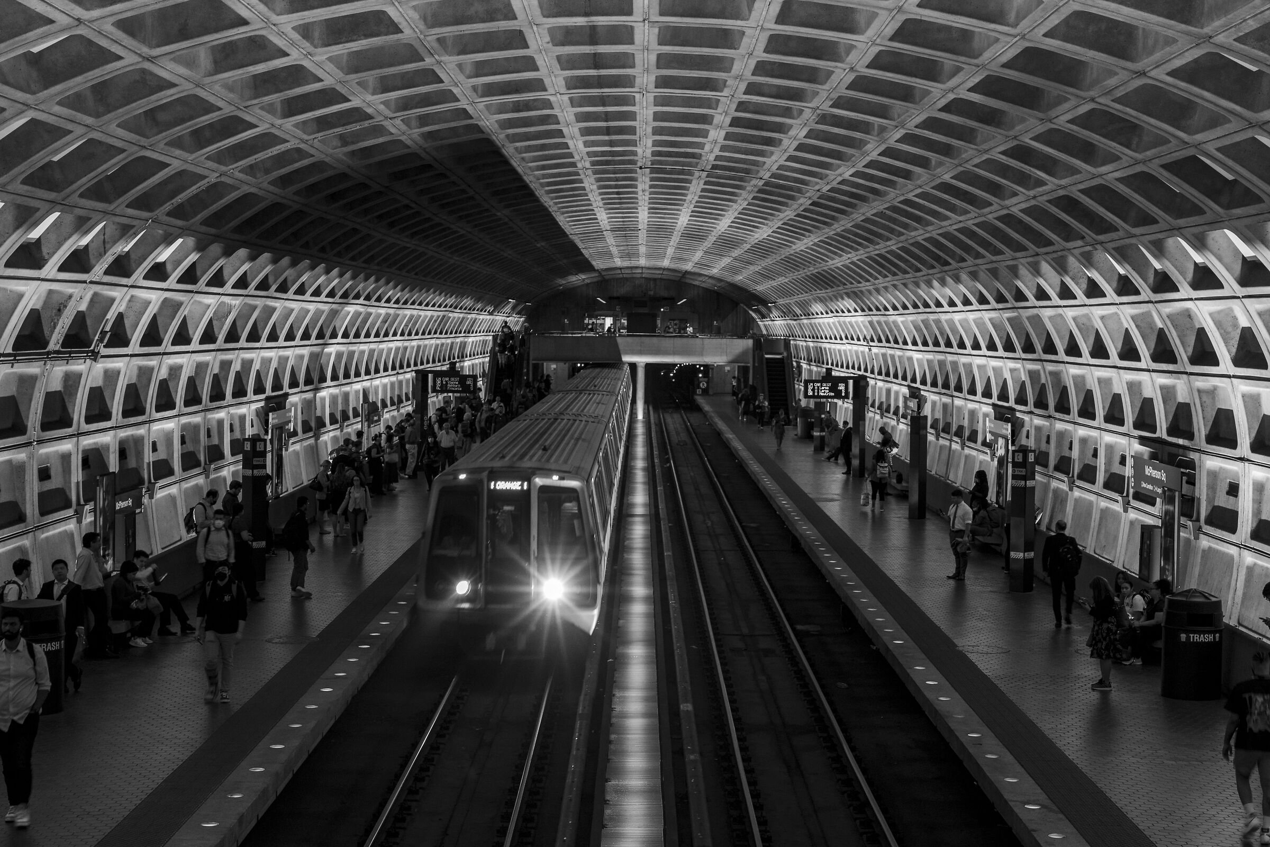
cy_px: 424
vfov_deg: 23.0
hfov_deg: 33.9
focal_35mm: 59
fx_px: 2081
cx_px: 635
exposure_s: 1/15
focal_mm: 59
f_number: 7.1
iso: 1000
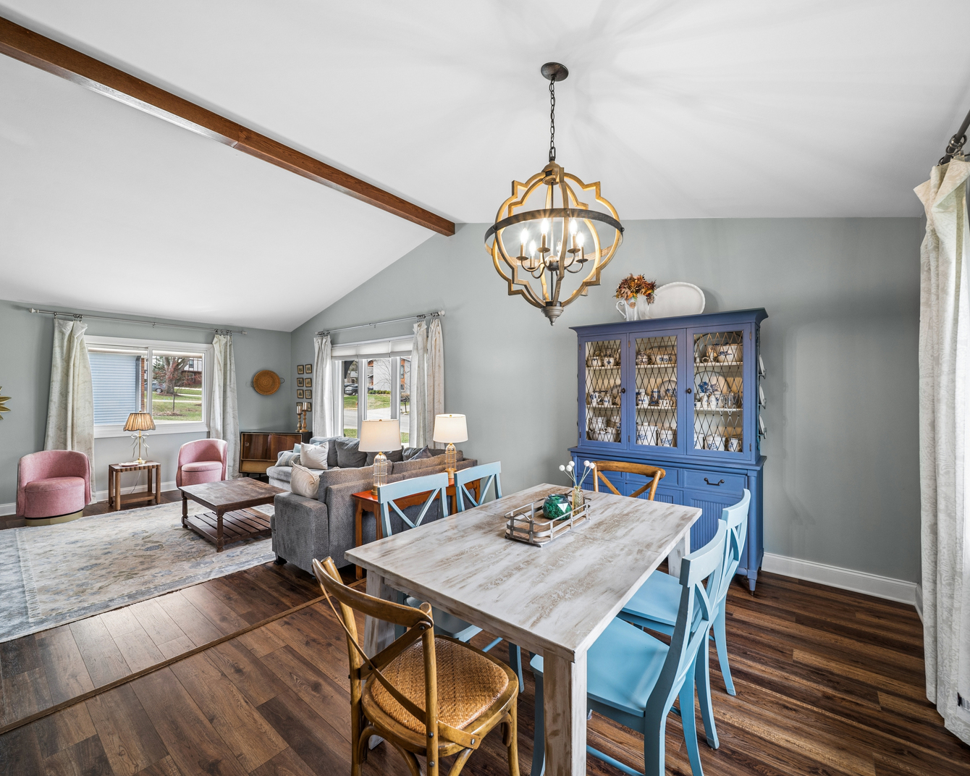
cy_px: 389
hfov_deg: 89.6
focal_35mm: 17
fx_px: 488
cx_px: 496
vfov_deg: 77.0
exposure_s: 1/10
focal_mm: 15
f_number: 8
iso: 400
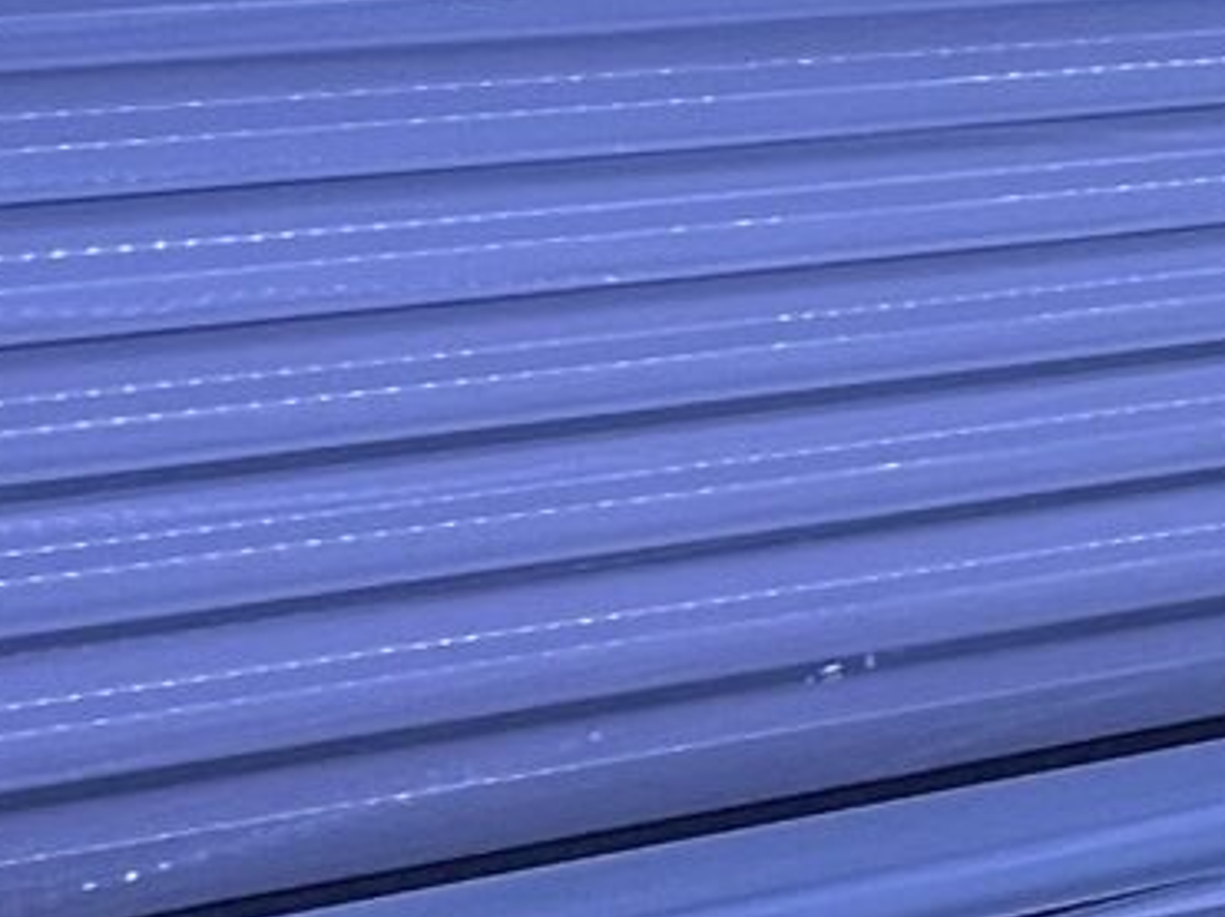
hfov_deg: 10.1
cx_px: 2467
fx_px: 6366
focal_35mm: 180
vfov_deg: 8.2
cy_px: 70
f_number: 1.6
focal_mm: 4.2
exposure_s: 1/50
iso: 100
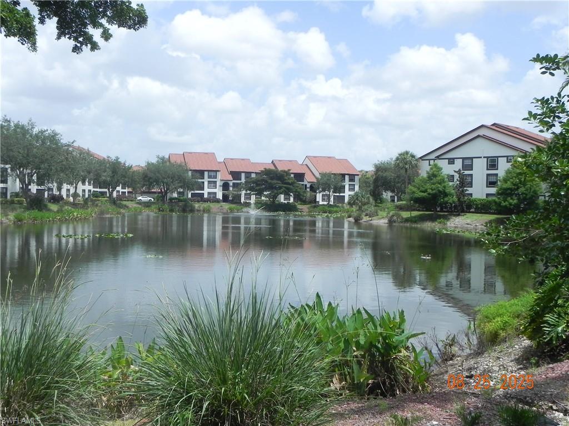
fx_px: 608
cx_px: 284
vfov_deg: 38.7
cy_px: 213
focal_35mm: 37
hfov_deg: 50.1
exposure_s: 1/394
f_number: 7.1
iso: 160
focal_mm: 6.6
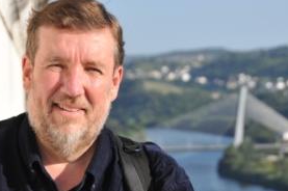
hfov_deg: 11.3
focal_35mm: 182
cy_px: 120
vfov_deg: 7.5
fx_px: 1453
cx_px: 135
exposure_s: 1/1600
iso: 500
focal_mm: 75
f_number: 6.3
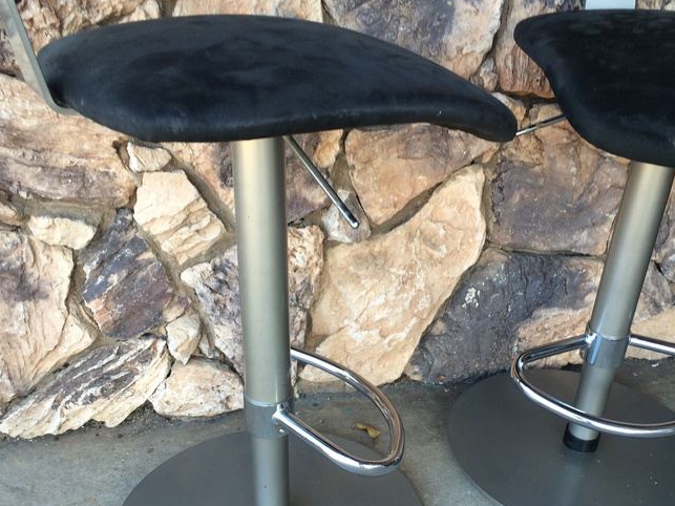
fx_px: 819
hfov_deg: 44.7
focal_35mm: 42
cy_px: 327
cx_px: 374
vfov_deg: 34.1
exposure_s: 1/60
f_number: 2.2
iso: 32
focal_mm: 4.12
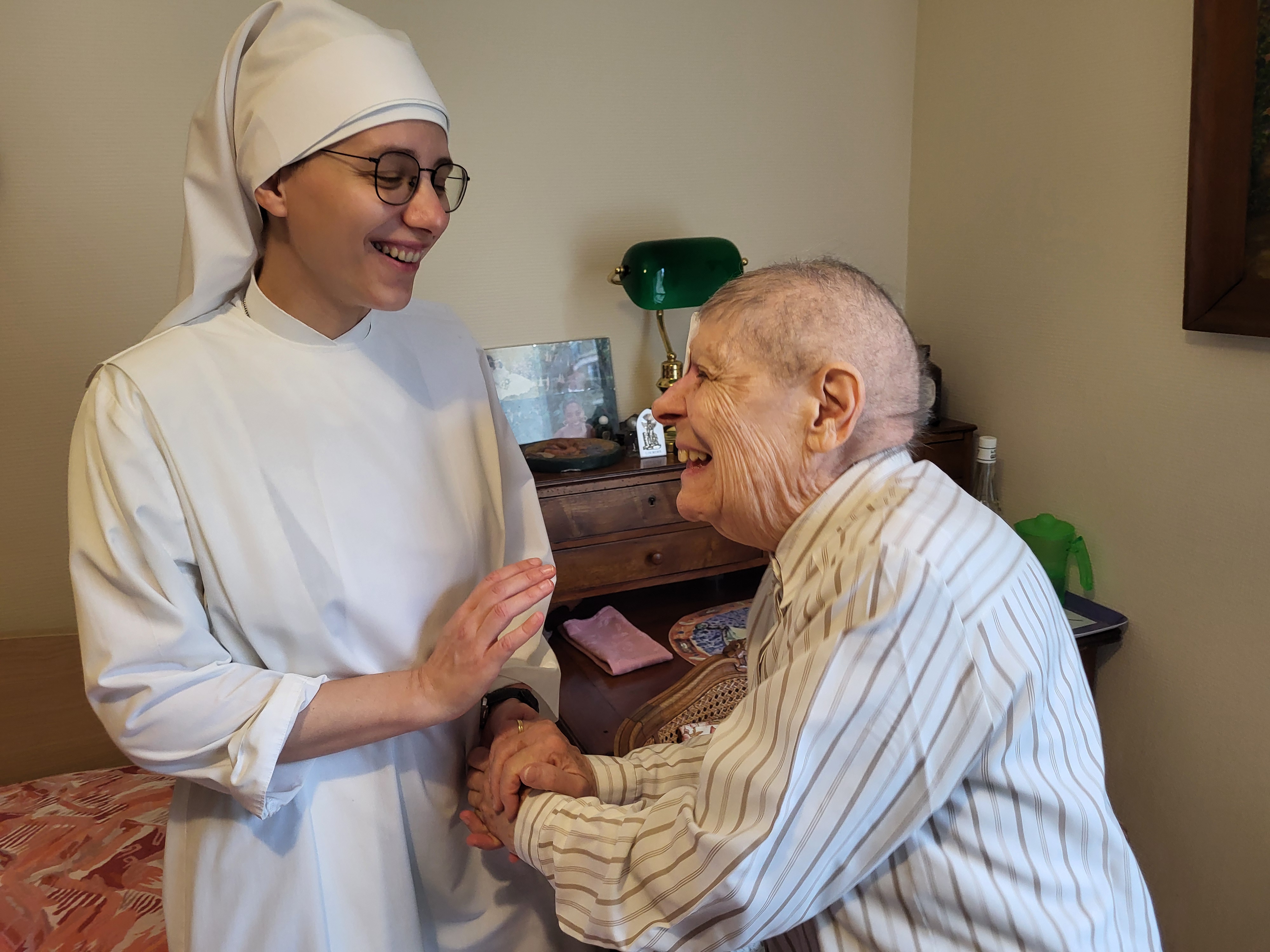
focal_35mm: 26
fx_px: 954
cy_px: 476
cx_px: 635
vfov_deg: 53.1
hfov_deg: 67.3
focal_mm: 5.4
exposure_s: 1/50
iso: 200
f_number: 1.8
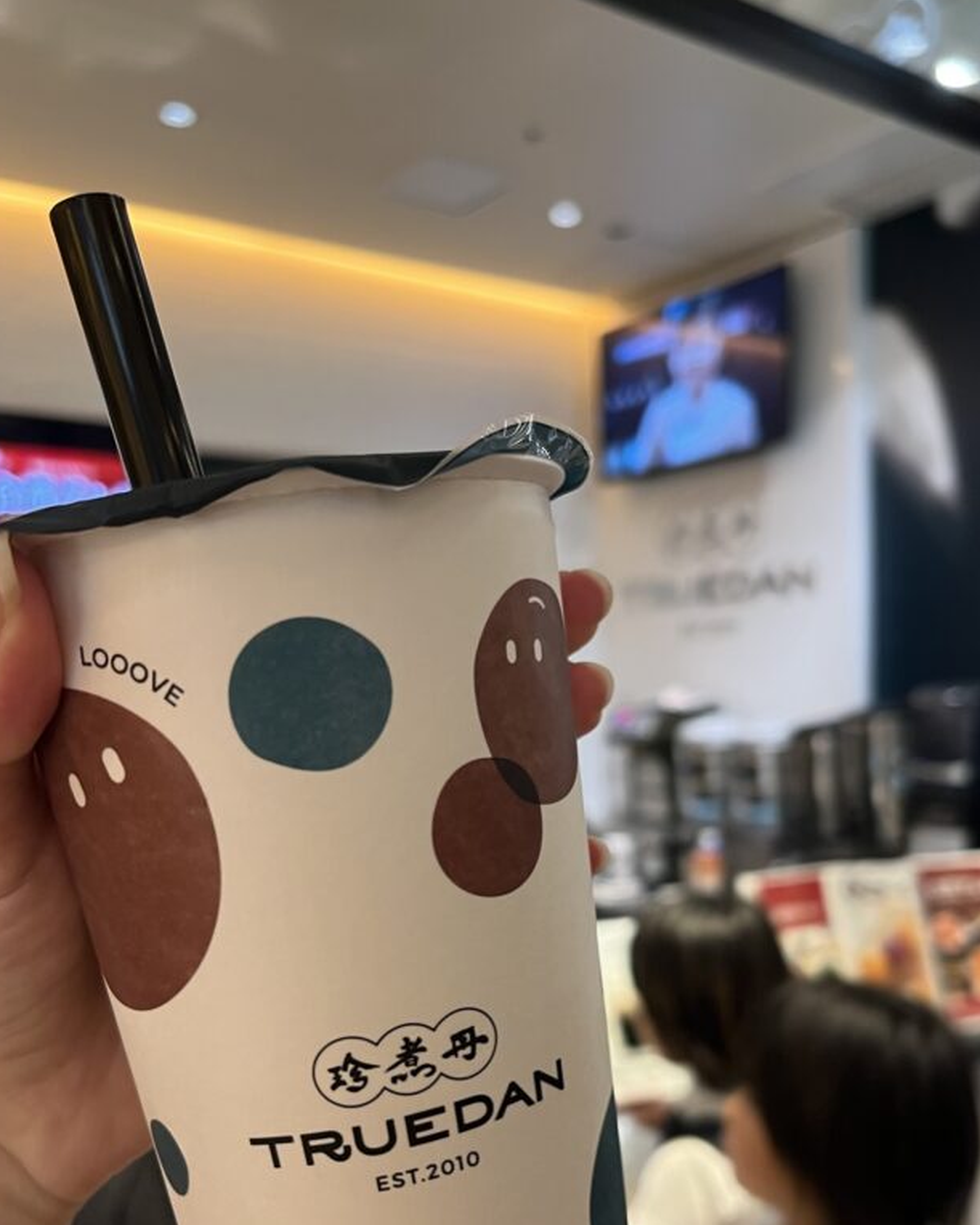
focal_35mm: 34
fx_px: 1233
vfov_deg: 51.9
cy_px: 808
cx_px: 571
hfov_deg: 43.2
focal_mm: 5.1
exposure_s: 1/50
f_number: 1.6
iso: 125
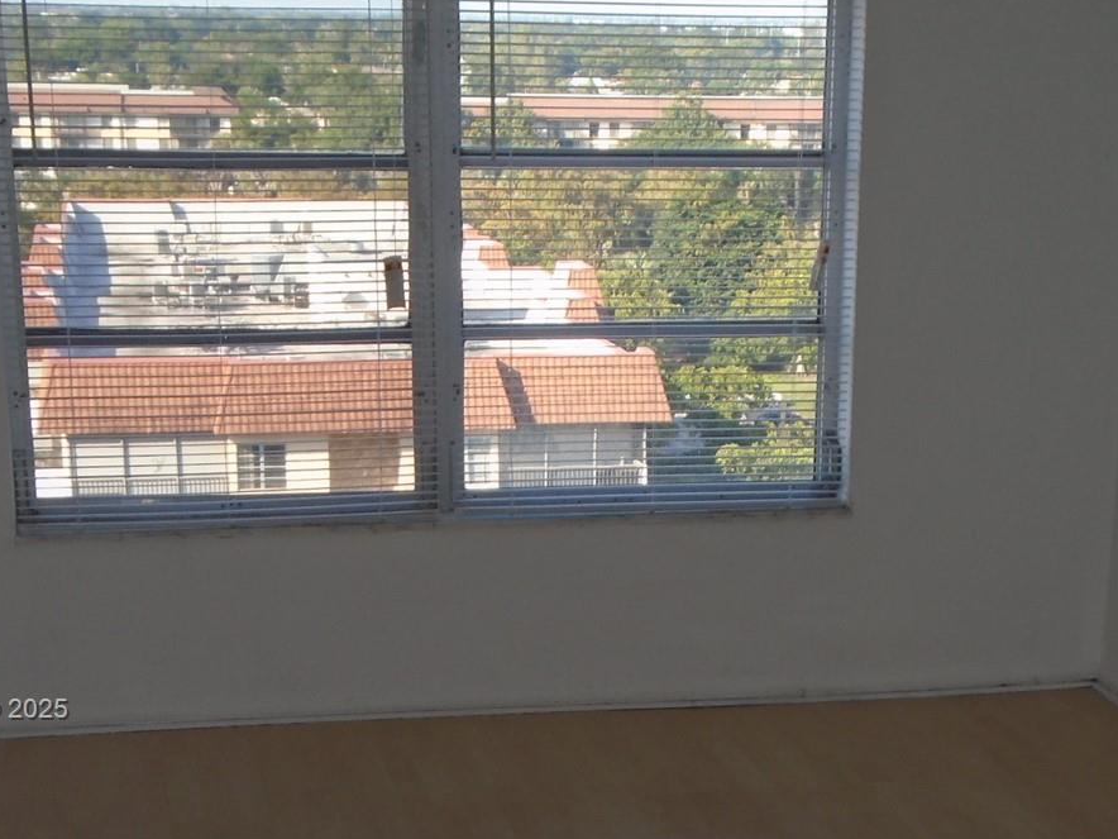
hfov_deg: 25.6
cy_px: 711
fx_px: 2455
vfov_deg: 19.1
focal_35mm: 76
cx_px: 675
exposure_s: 1/160
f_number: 4.1
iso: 100
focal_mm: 7.4
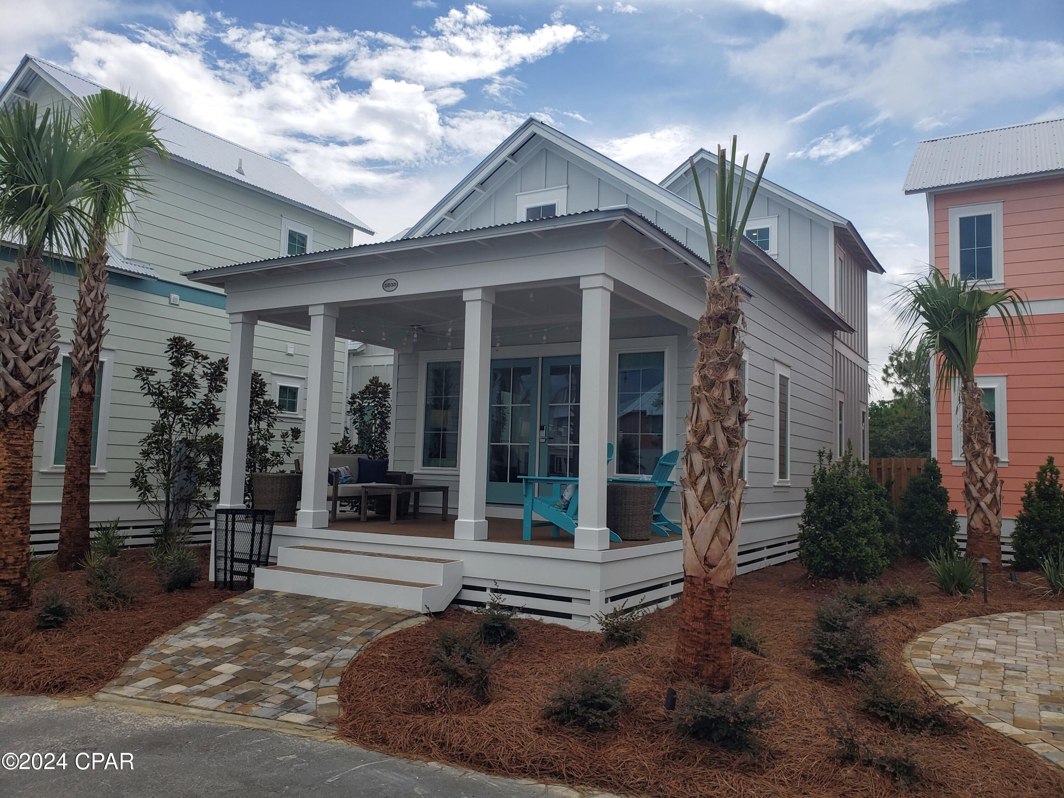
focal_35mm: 26
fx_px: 799
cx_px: 532
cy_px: 399
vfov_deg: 53.1
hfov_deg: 67.3
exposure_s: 1/1967
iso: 50
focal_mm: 4.3
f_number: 2.4
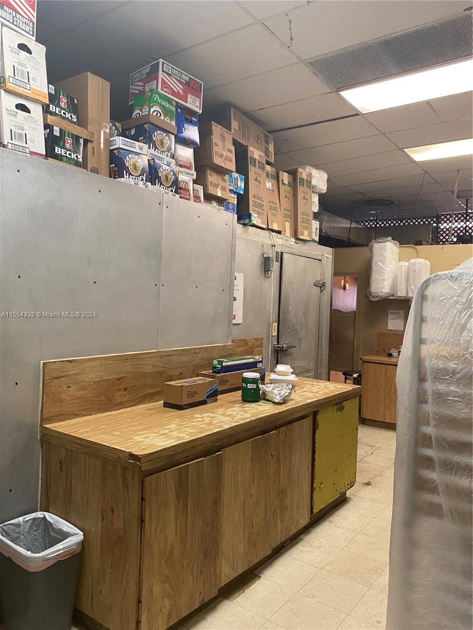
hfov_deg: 53.1
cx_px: 236
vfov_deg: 67.3
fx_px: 474
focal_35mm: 26
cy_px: 315
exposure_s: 1/60
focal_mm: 4.25
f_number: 1.8
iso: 250
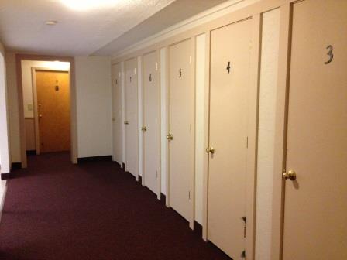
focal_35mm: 33
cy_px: 130
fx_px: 331
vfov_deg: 42.9
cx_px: 174
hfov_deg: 55.4
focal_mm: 4.13
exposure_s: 1/20
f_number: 2.4
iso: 400
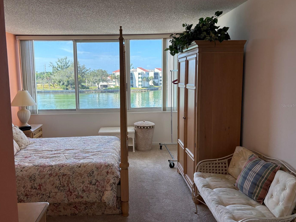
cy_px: 105
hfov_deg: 59.8
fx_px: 257
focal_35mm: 30
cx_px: 131
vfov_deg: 46.8
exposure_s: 1/373
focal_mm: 5.96
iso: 64
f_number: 1.6
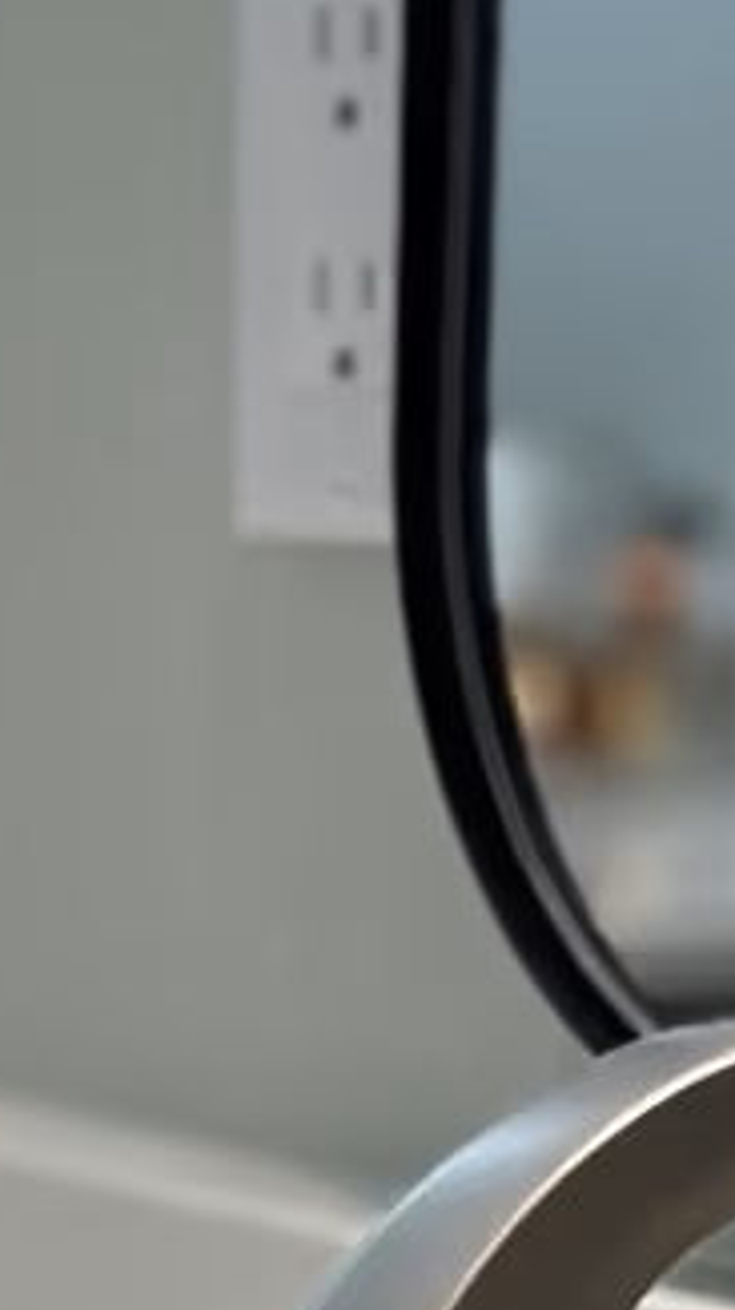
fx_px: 6177
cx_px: 261
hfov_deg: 6.8
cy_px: 2399
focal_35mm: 178
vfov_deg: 11.2
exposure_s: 1/135
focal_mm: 5.7
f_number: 1.5
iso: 64
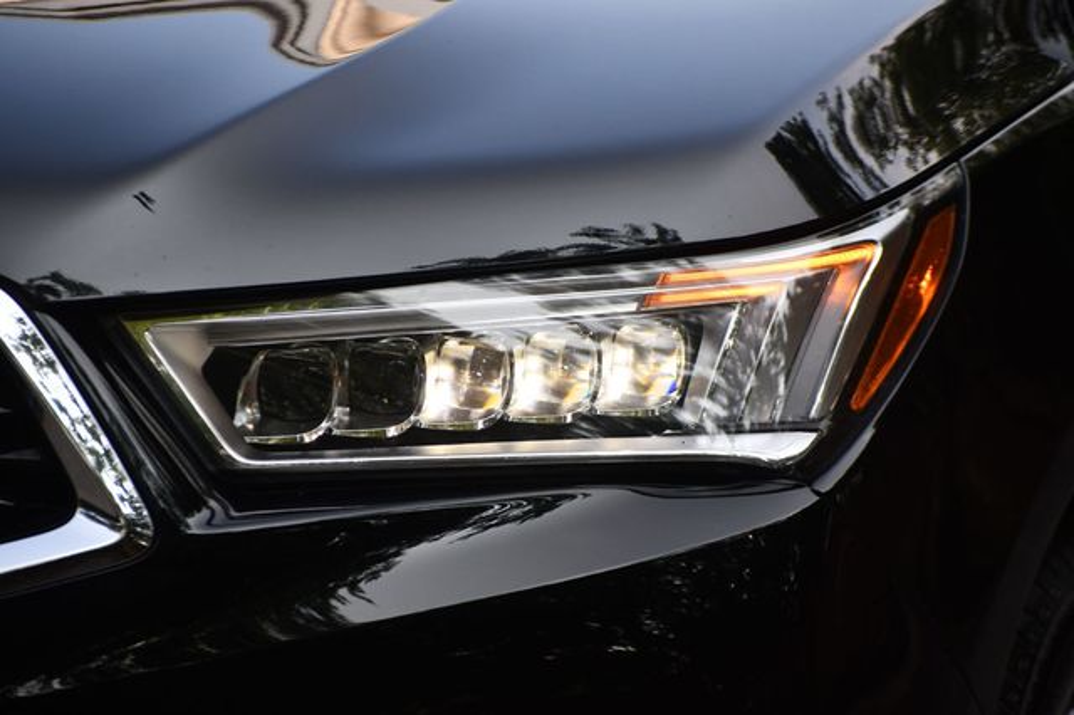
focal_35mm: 300
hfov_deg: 6.9
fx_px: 8945
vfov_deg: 4.6
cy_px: 358
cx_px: 537
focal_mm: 200
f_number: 5.6
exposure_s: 1/500
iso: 280
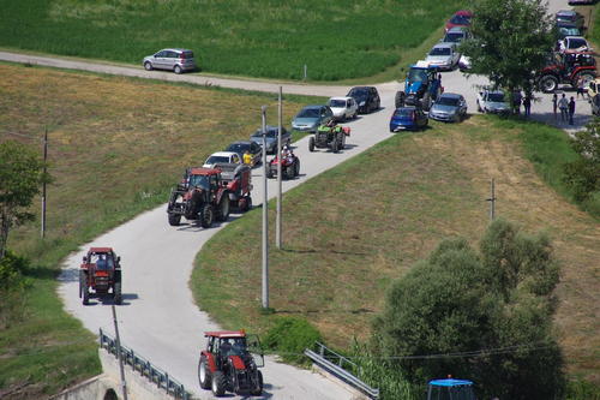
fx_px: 6248
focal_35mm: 375
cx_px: 300
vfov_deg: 3.7
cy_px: 200
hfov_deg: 5.5
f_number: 8
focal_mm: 250
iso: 100
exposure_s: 1/250
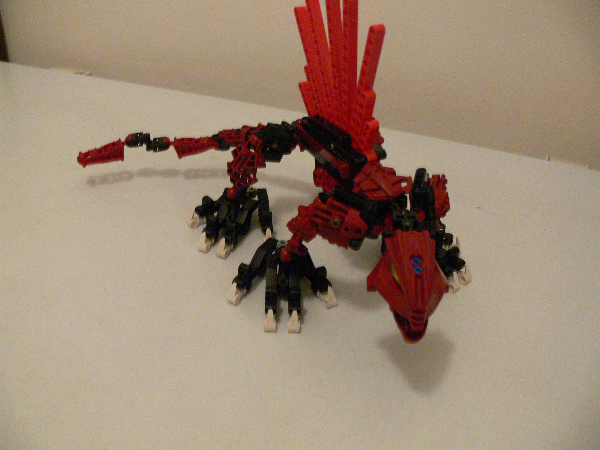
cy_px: 225
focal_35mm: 35
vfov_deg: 40.7
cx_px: 300
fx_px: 607
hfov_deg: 52.6
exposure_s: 1/10
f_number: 2.8
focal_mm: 7.4
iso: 200
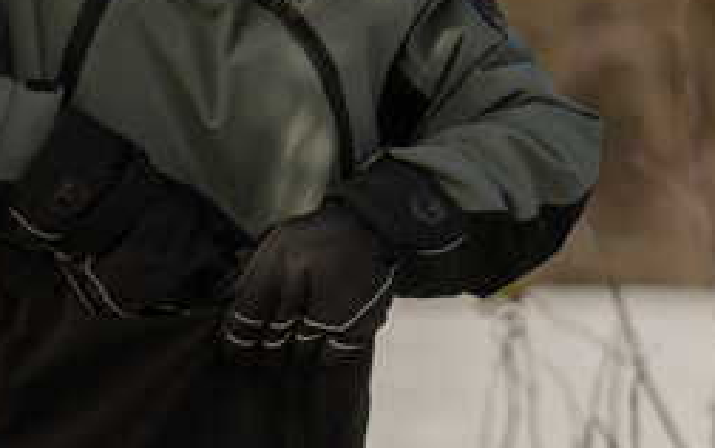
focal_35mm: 223
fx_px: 4349
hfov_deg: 9.4
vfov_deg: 5.9
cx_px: 305
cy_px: -28
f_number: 3.2
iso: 80
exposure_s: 1/2000
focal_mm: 85
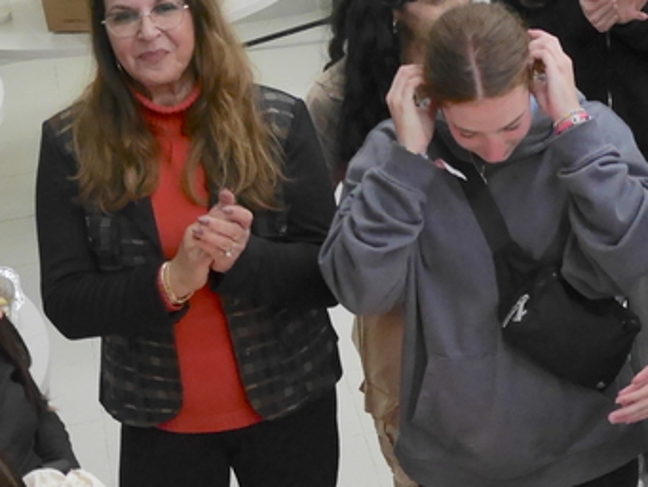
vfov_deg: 12.3
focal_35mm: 120
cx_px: 602
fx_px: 2247
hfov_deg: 16.2
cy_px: 436
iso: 1600
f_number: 2
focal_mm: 20
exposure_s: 1/500
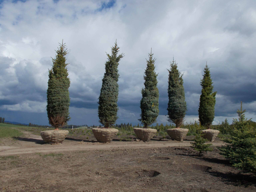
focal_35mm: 34
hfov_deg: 54.0
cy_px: 96
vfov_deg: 41.8
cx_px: 128
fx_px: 251
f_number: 9.2
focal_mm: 6
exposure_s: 1/250
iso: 80
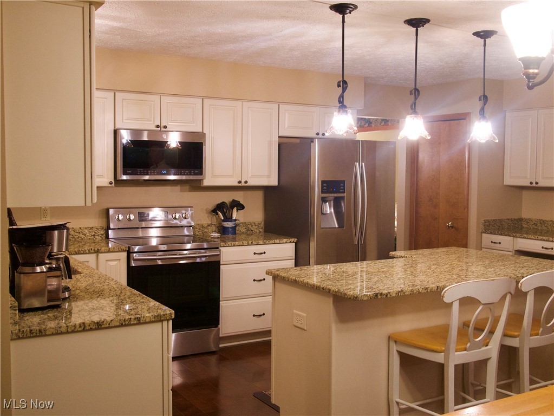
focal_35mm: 40
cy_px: 208
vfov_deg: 36.0
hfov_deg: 46.8
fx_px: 640
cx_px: 277
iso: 1600
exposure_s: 1/60
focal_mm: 20
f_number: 4.5
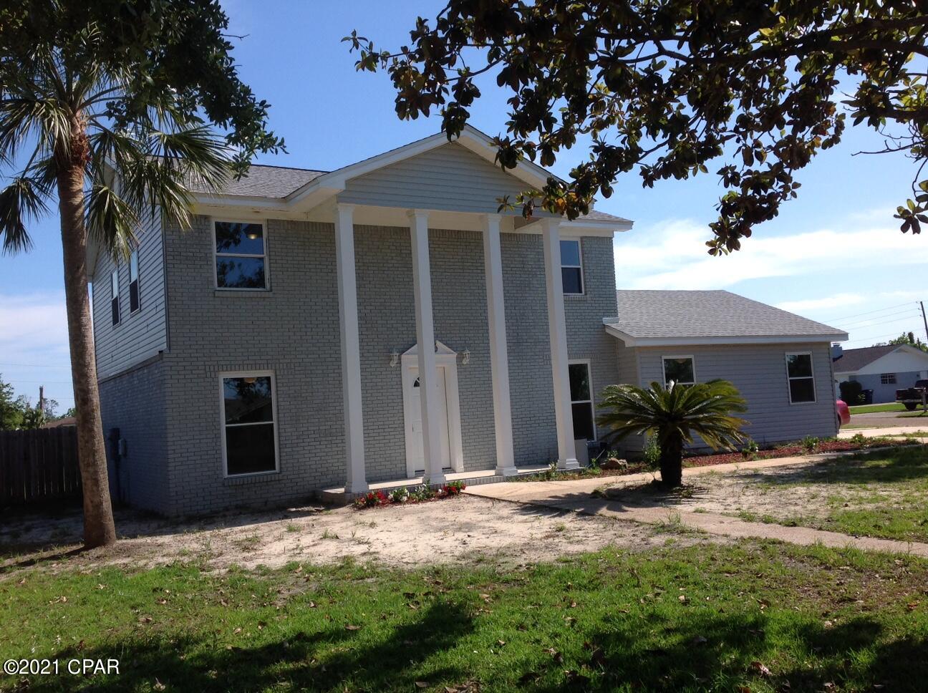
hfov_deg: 52.7
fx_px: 937
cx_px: 464
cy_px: 346
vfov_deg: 40.6
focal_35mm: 35
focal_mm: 4.28
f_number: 2.4
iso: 50
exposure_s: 1/1592
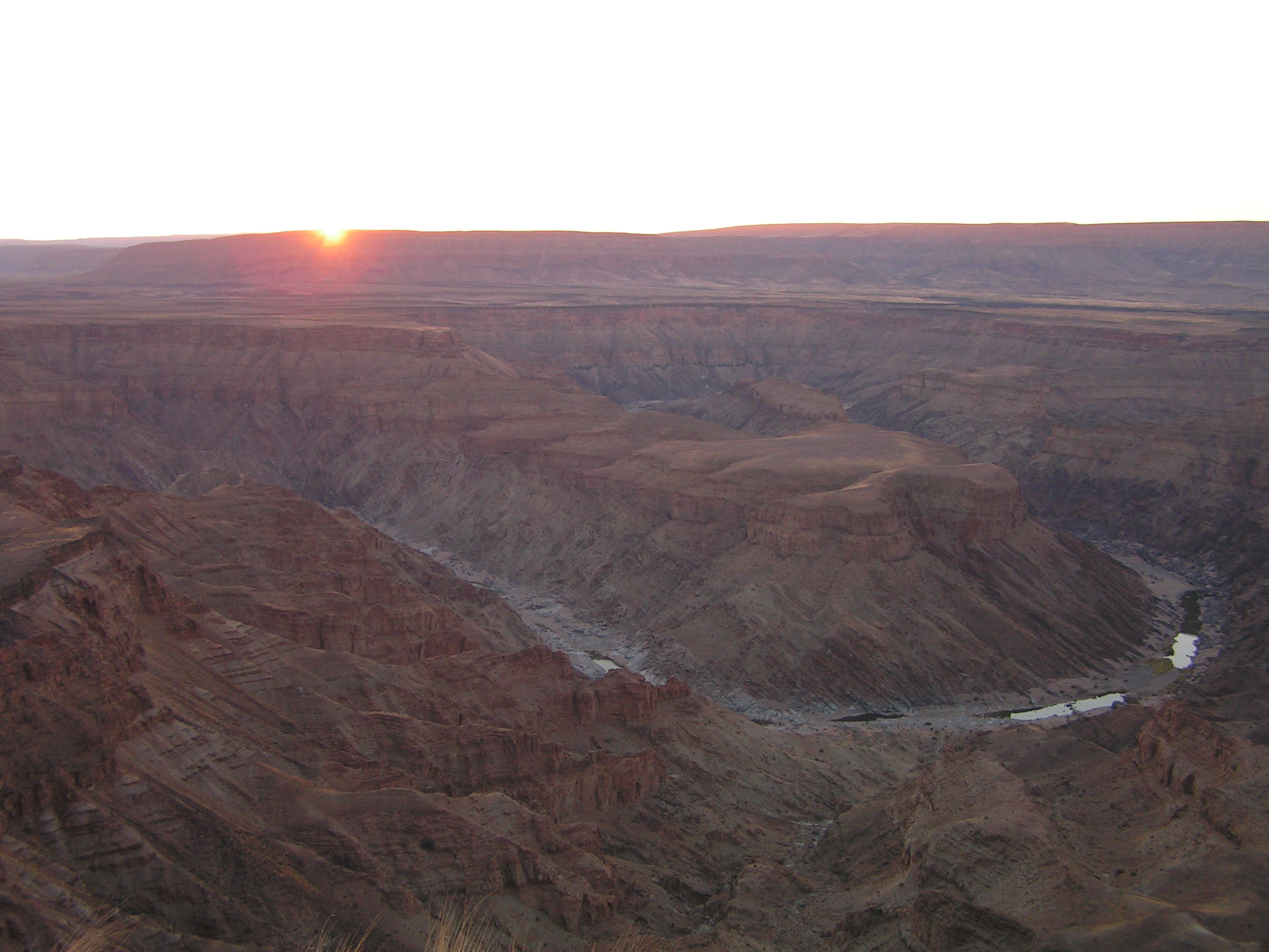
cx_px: 634
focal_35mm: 38
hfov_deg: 49.0
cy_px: 476
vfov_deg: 37.7
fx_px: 1393
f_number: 2.8
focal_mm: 6.3
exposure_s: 1/50
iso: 50
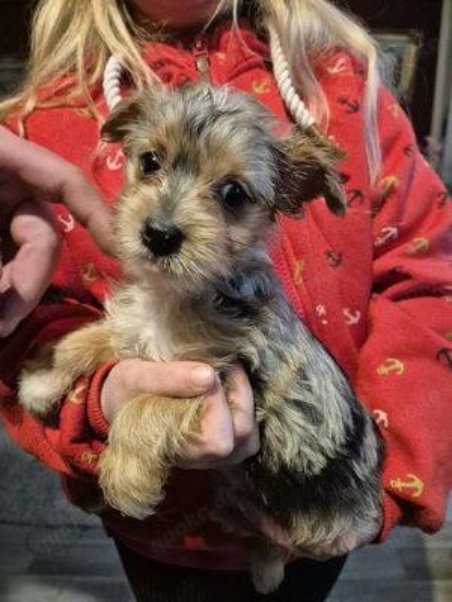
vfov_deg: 73.9
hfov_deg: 58.9
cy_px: 301
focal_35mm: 23
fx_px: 400
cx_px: 226
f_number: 1.8
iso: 1250
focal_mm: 5.4
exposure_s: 1/100
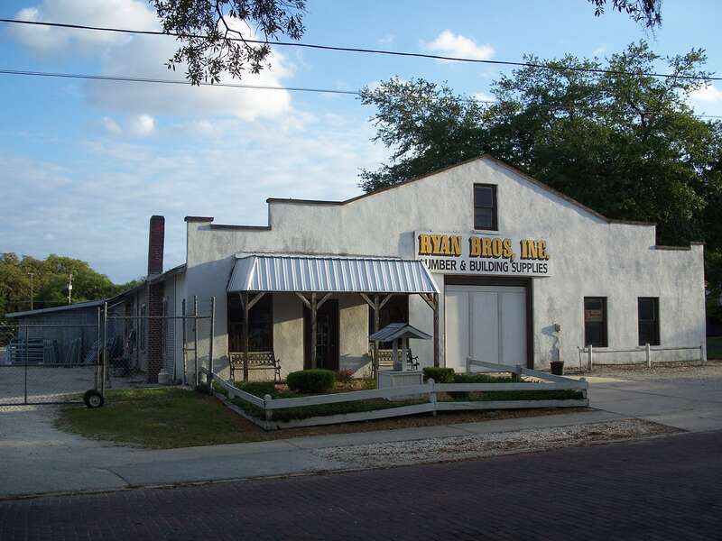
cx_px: 361
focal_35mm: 37
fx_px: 772
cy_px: 270
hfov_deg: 50.1
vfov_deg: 38.7
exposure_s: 1/500
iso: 64
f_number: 2.8
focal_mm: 7.8
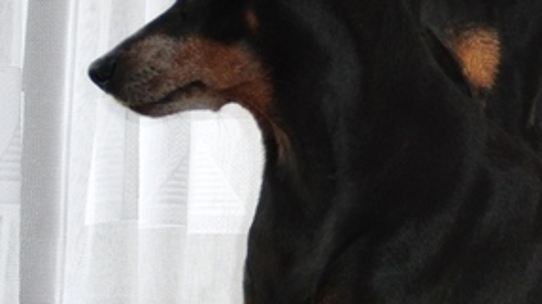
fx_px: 2442
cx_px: 491
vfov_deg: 7.1
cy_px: 89
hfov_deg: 12.6
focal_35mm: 170
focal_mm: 12.23
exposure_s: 1/60
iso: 100
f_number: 4.1
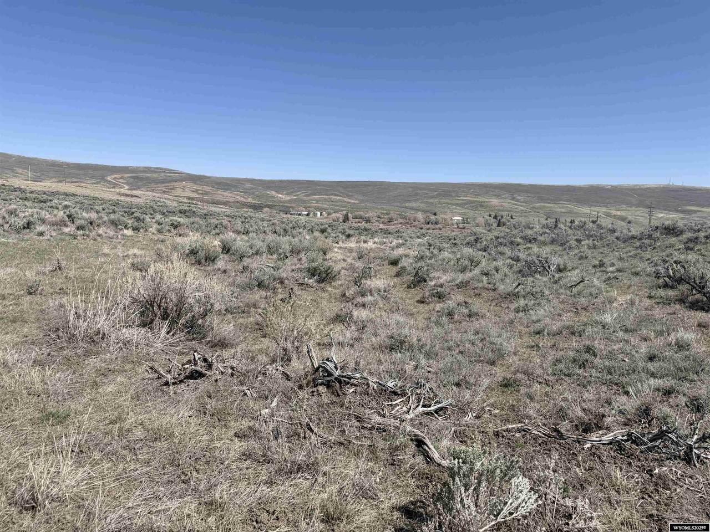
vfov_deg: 56.8
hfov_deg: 71.6
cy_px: 266
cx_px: 355
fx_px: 492
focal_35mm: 24
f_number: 1.78
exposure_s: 1/6173
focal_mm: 6.76
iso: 80
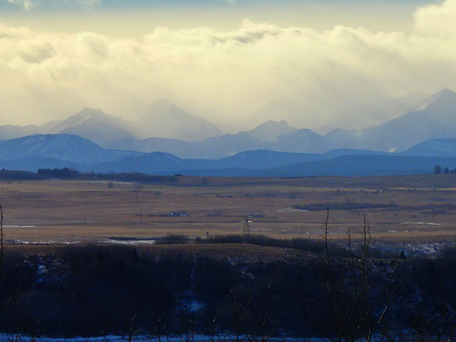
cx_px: 284
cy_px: 143
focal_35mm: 390
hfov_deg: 5.1
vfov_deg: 3.8
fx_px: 5138
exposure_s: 1/640
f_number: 5.6
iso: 80
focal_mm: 26.39
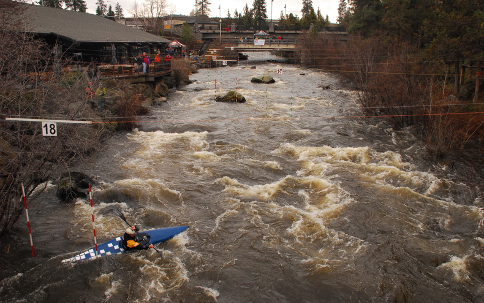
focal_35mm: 31
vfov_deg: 40.6
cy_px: 149
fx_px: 409
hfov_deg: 61.2
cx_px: 241
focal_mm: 20
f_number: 5.6
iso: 320
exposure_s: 1/250
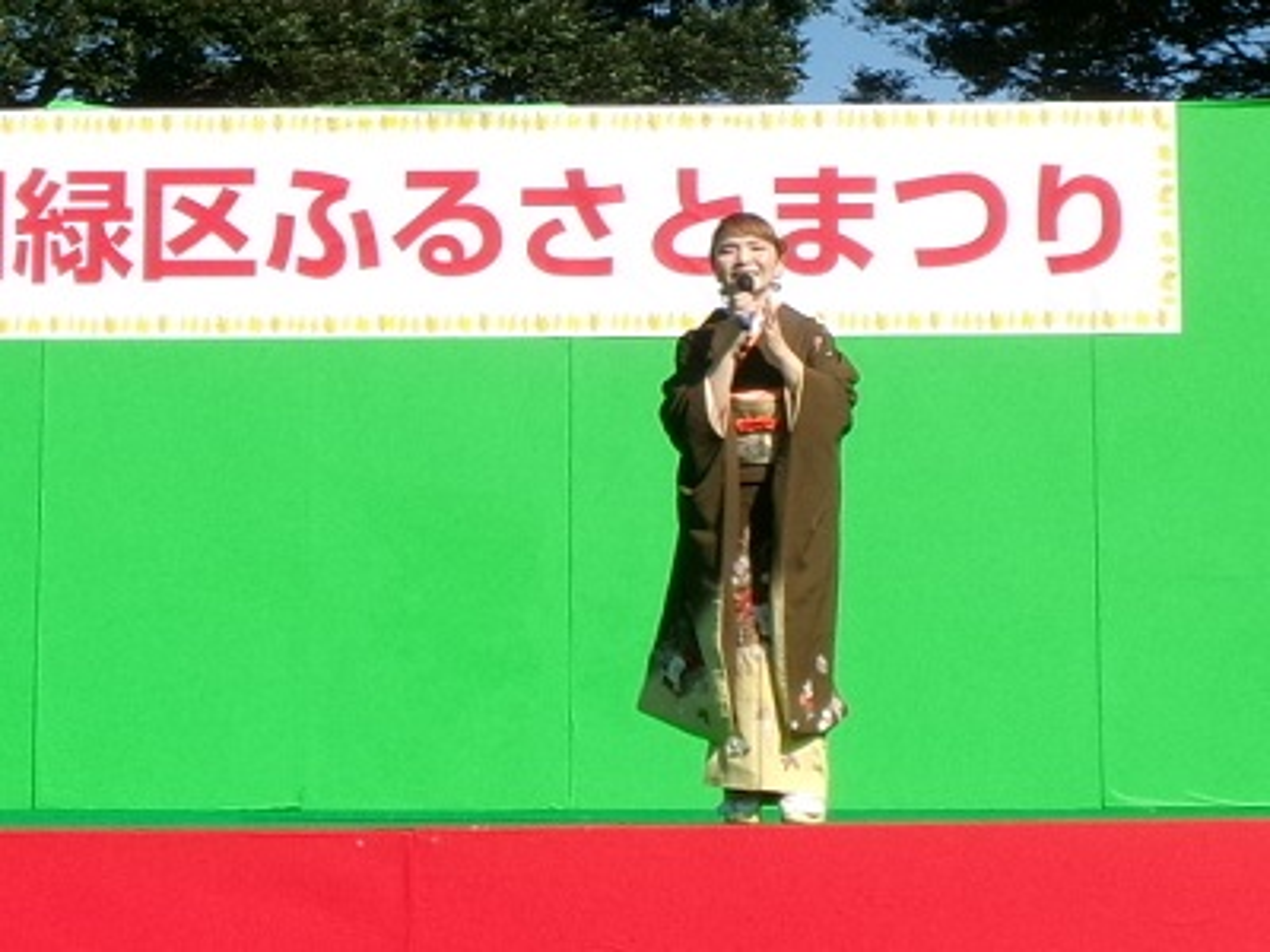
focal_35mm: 43
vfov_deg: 33.6
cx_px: 635
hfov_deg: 43.9
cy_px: 476
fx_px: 1578
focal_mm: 7.8
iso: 100
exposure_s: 1/120
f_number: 12.5
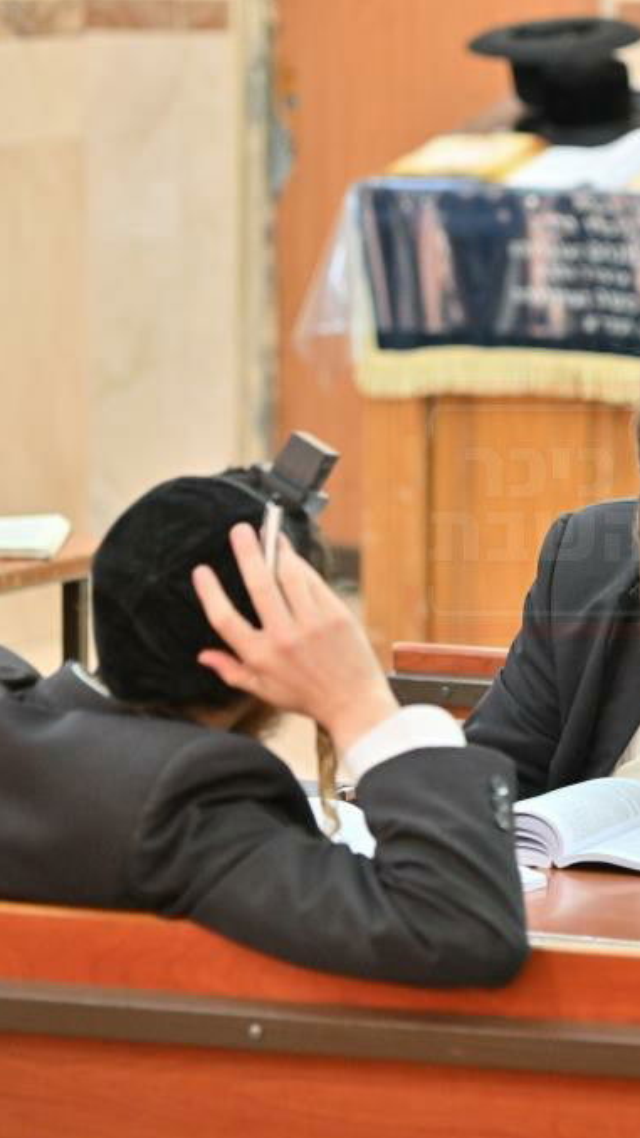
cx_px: 532
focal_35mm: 190
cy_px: 568
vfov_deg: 11.3
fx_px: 5736
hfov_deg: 6.4
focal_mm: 120
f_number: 4
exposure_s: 1/400
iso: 1600
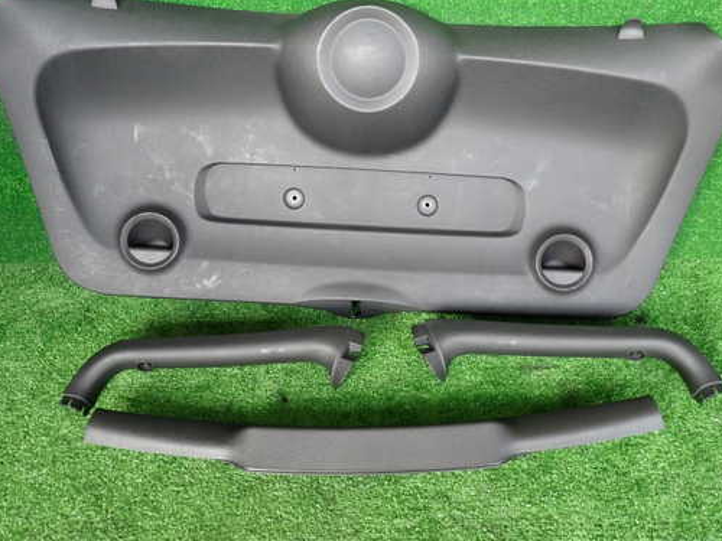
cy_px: 265
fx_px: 626
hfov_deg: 59.9
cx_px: 377
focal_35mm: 30
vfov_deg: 46.8
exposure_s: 1/100
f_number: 2
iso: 200
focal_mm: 4.5
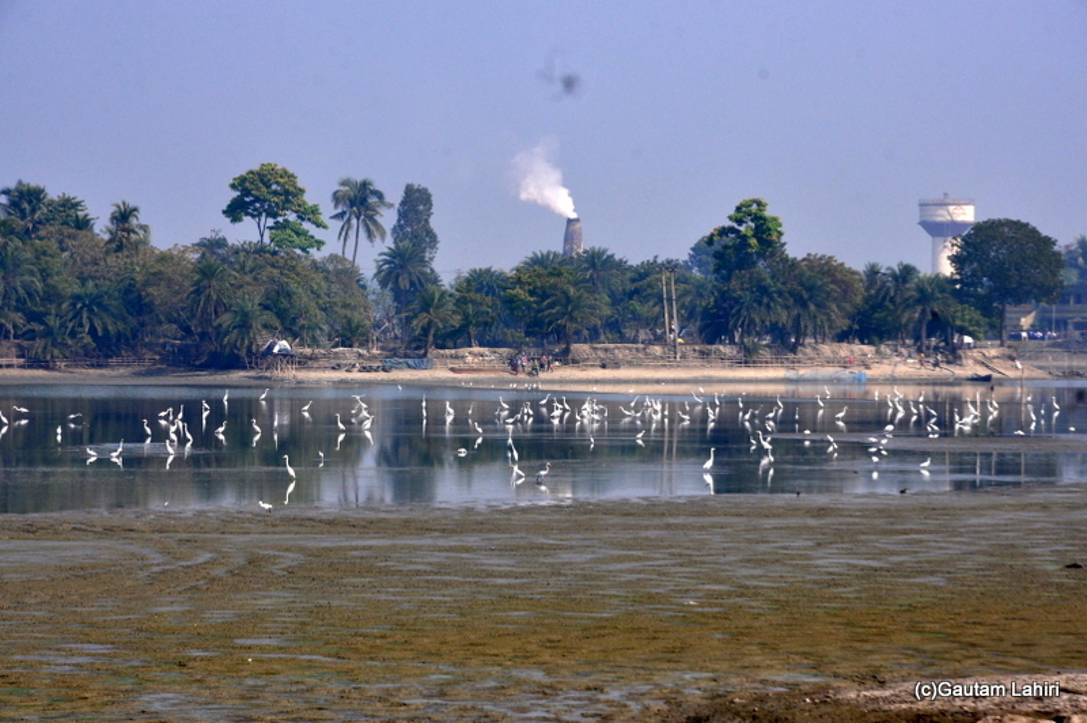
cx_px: 544
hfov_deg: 13.1
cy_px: 362
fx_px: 4752
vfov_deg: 8.7
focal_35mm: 158
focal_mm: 105
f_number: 14
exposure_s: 1/320
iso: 500
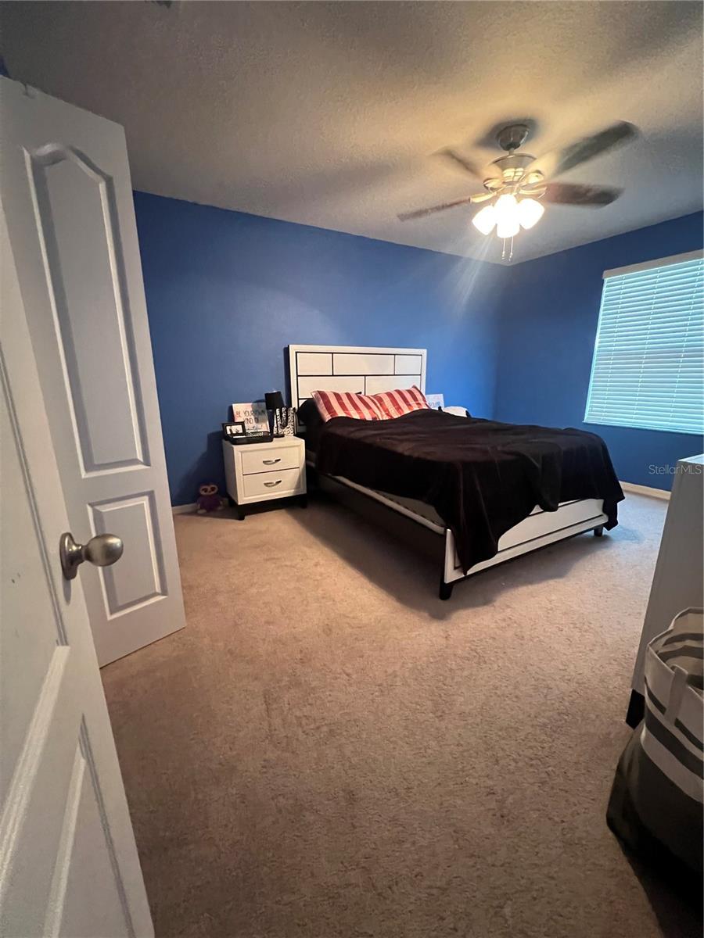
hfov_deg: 89.9
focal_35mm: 13
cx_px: 352
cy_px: 469
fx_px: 353
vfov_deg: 106.2
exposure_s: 1/40
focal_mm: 1.57
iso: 1000
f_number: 1.8
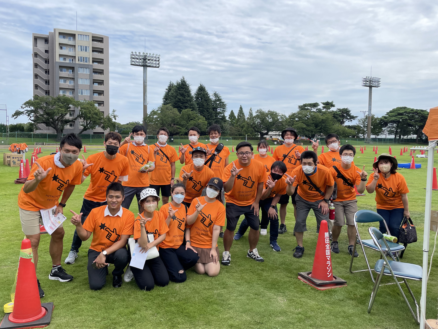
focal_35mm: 28
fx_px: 354
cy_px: 159
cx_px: 204
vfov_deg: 49.7
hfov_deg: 63.4
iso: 32
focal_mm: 4.2
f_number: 1.6
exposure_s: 1/2882
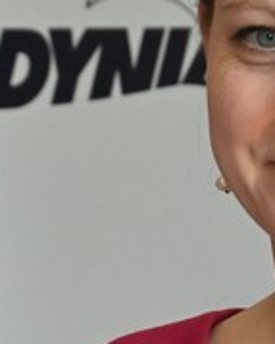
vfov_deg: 2.9
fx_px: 6731
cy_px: 500
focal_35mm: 661
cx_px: 129
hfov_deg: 2.3
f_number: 6.3
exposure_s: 1/125
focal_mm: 70
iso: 1600
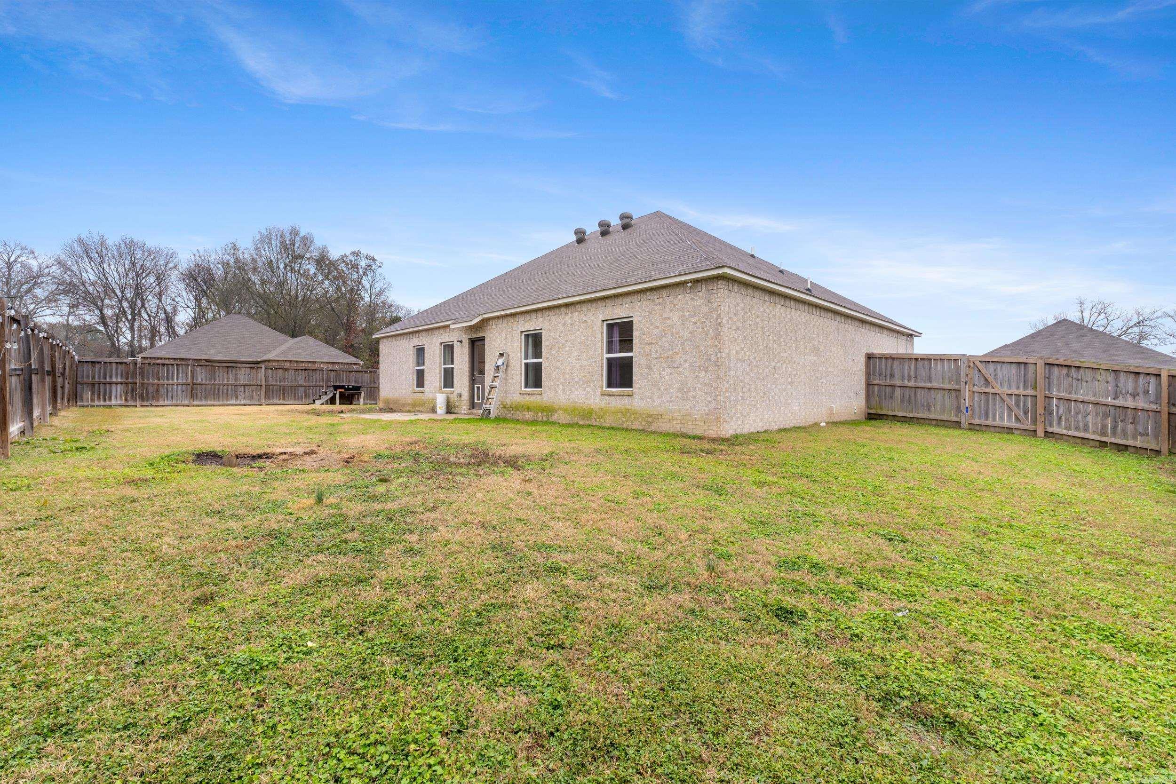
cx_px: 588
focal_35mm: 15
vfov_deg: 77.3
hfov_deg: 100.4
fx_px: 490
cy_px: 392
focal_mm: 10
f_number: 9
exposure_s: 1/15
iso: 200
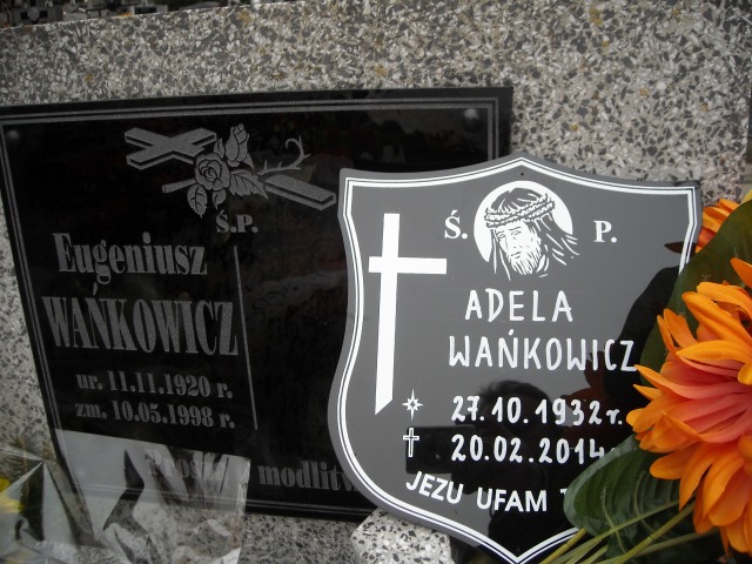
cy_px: 282
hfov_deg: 52.6
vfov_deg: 40.7
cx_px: 376
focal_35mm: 35
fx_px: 760
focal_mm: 5.7
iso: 64
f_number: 2.8
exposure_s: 1/129
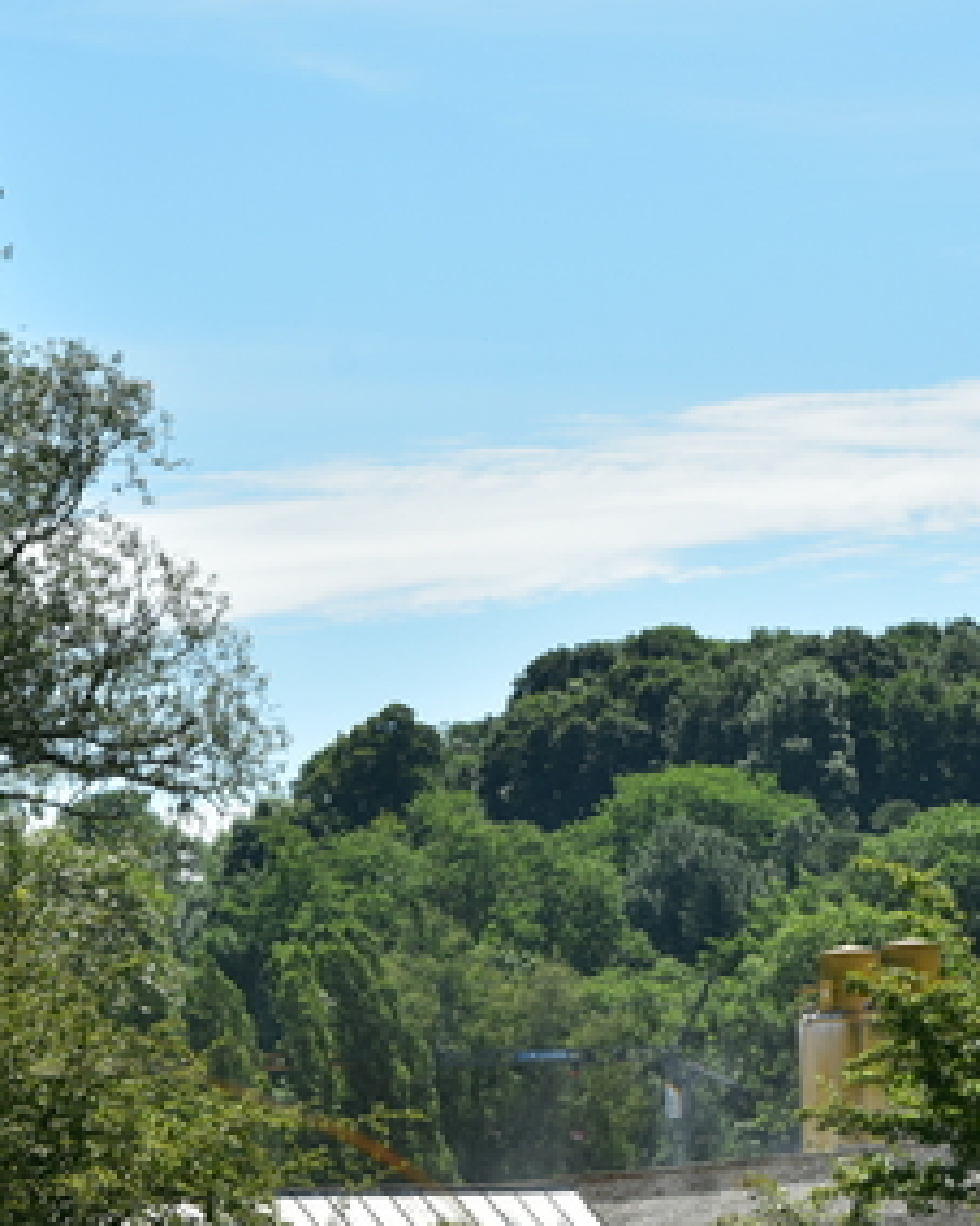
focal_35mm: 283
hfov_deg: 5.5
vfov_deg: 6.8
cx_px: 535
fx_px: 10265
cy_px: 743
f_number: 11
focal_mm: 95
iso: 100
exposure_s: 1/125
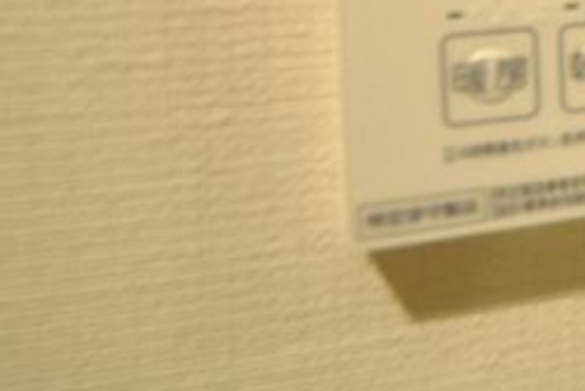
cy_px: -103
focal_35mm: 46
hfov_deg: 33.5
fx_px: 748
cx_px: 725
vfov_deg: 25.6
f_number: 5
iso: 1600
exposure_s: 1/20
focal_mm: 12
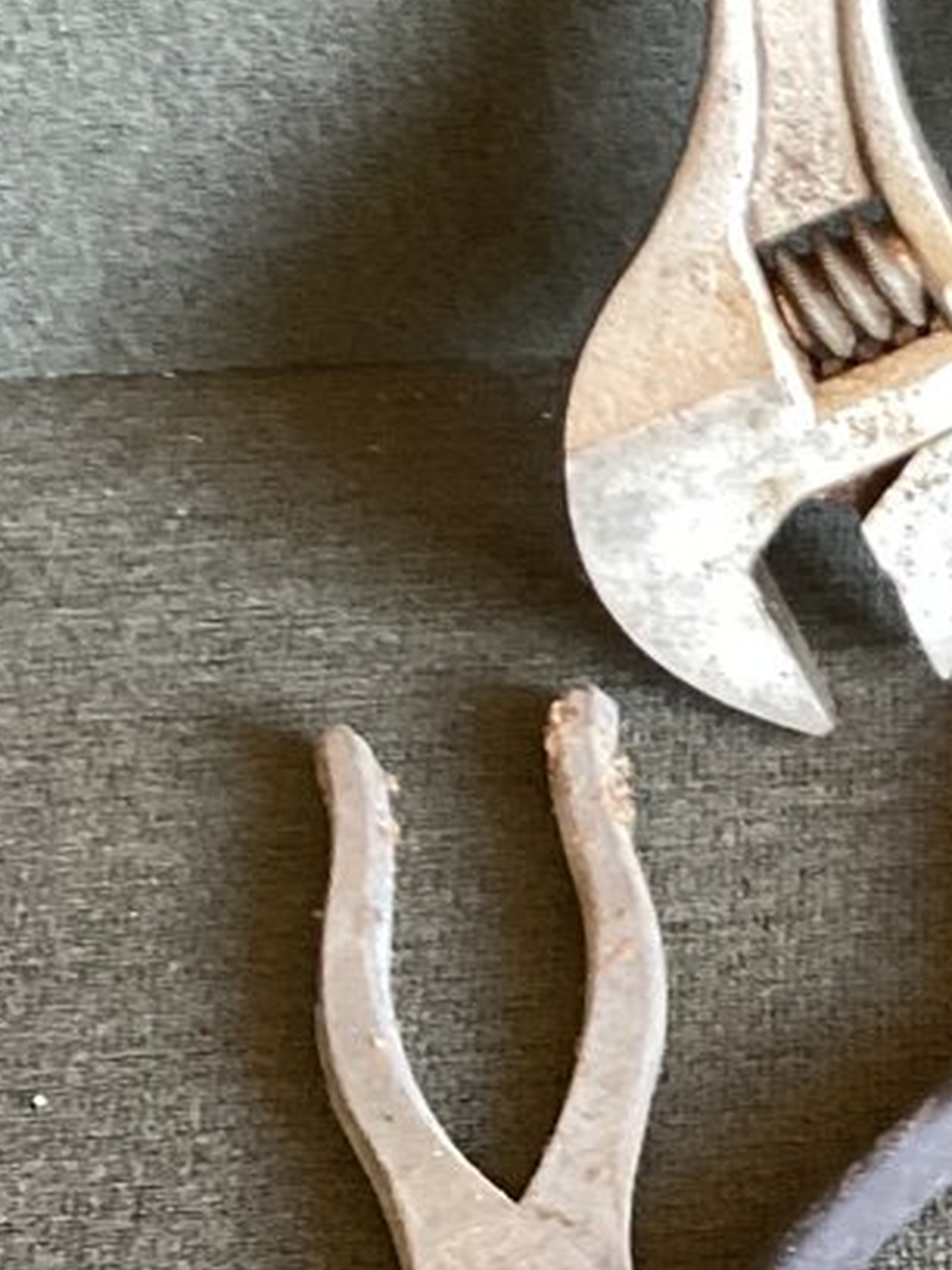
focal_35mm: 115
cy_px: 251
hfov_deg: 11.7
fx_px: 4217
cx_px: 1859
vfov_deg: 17.0
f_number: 2.4
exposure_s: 1/50
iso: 125
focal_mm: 3.3
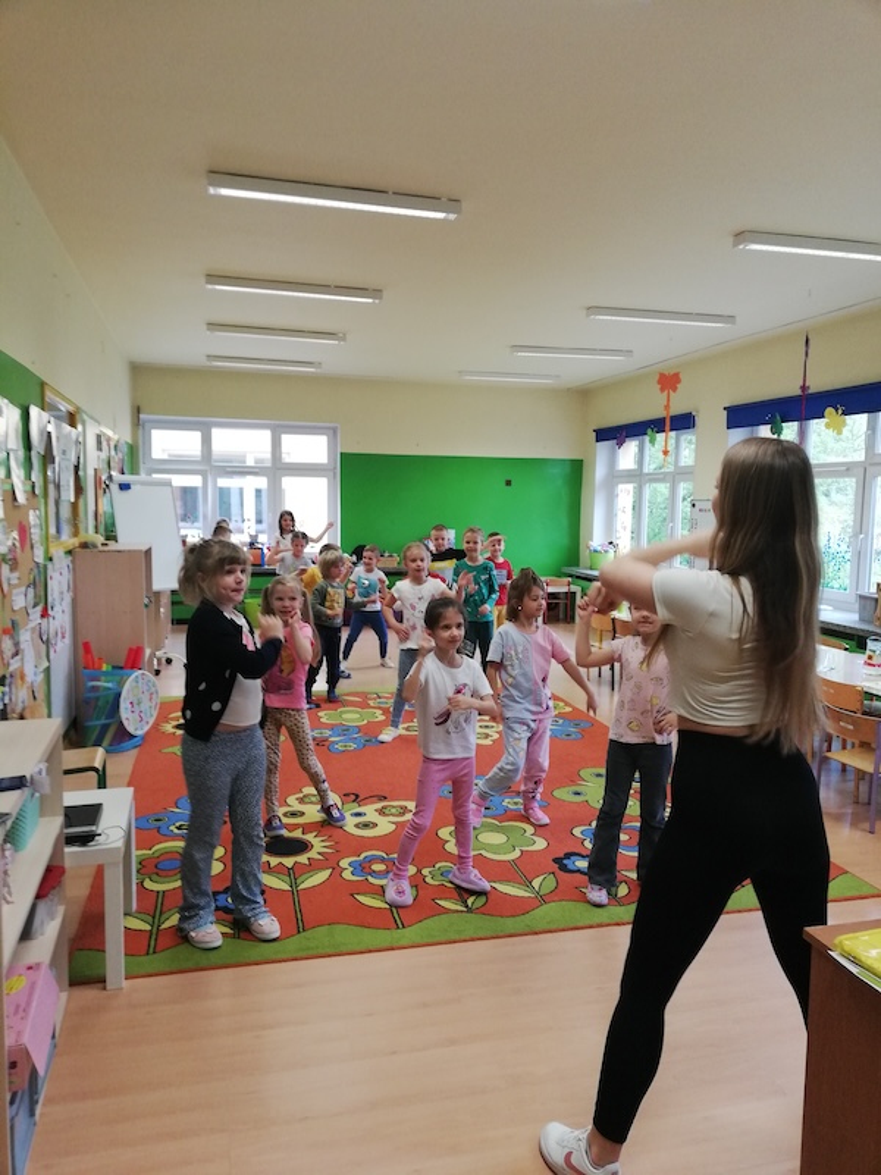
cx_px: 440
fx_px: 916
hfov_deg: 51.4
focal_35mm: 27
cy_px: 588
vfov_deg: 65.3
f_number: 2.2
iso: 200
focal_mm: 3.81
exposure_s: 1/50
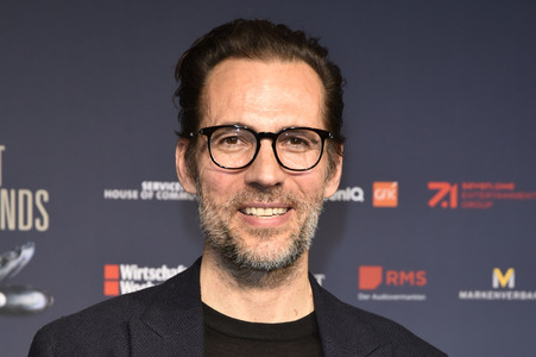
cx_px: 268
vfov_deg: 14.4
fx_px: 1413
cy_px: 178
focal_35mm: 95
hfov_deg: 21.5
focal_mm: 95
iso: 1250
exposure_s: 1/200
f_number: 7.1
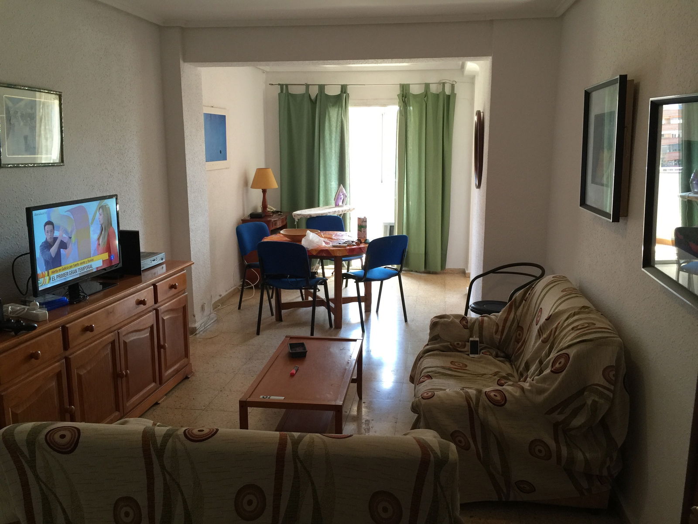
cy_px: 262
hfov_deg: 61.7
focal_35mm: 29
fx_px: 585
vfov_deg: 48.2
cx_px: 349
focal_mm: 4.15
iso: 64
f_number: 2.2
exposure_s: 1/33
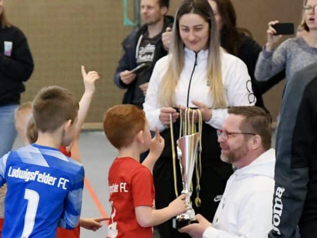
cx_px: 7
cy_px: 240
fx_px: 1602
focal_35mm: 175
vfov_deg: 8.4
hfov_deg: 11.2
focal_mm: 55
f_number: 4
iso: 8000
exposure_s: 1/640
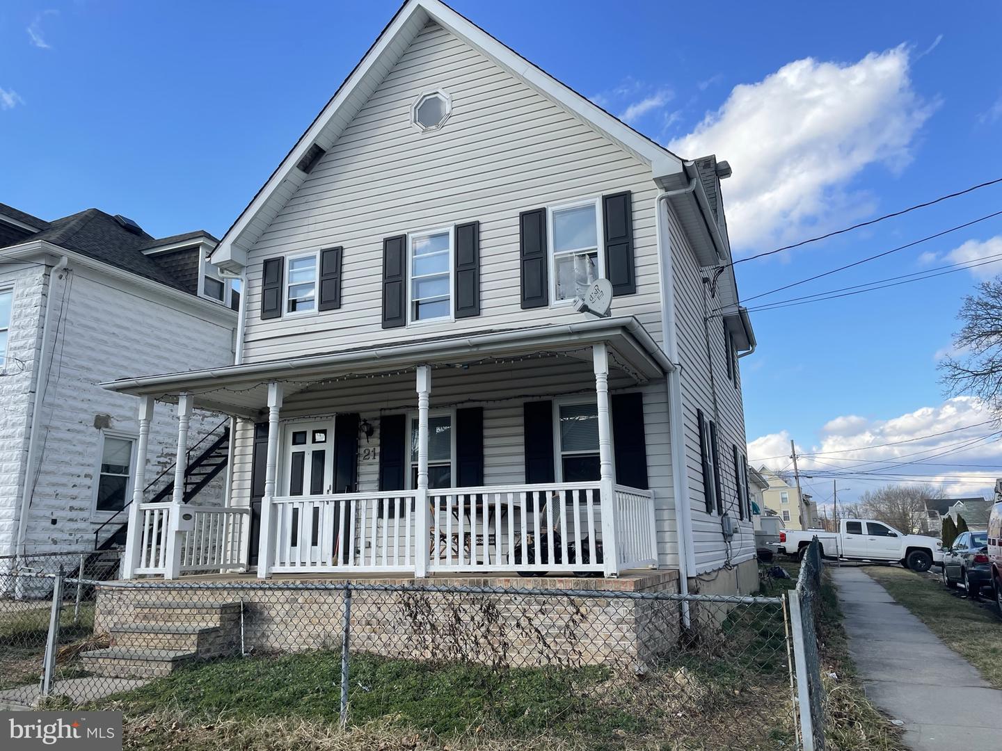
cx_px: 501
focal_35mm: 26
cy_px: 376
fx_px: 753
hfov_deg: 67.3
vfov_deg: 53.1
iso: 32
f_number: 1.6
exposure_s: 1/2212
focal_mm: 4.2
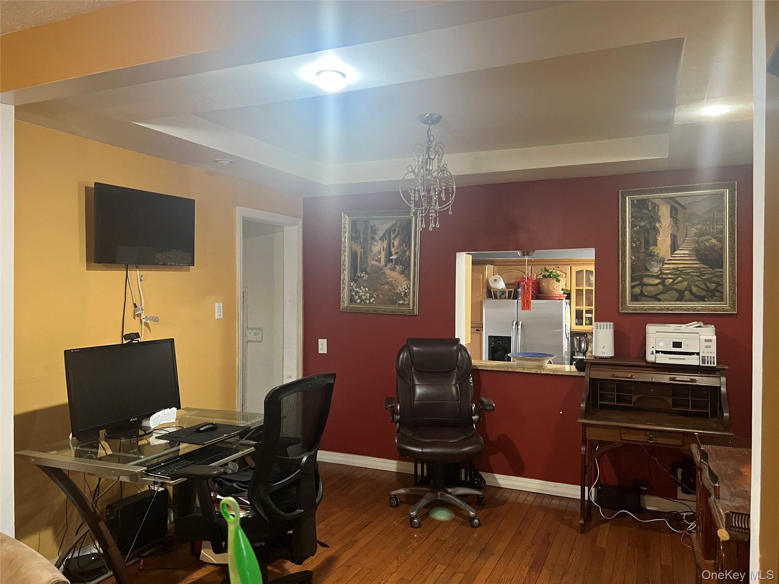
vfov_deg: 53.1
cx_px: 390
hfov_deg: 67.3
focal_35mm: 26
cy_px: 292
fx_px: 585
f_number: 1.5
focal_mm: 5.7
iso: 500
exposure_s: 1/60
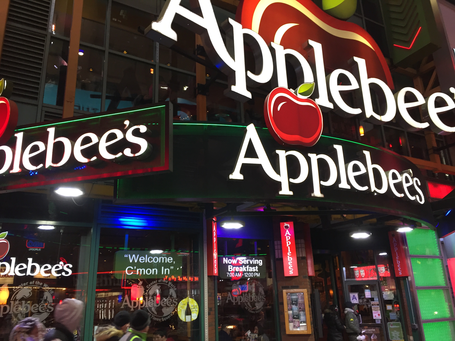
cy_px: 170
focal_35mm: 29
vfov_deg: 48.2
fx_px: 381
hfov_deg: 61.7
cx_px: 228
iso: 100
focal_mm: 4.15
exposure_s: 1/30
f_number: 2.2
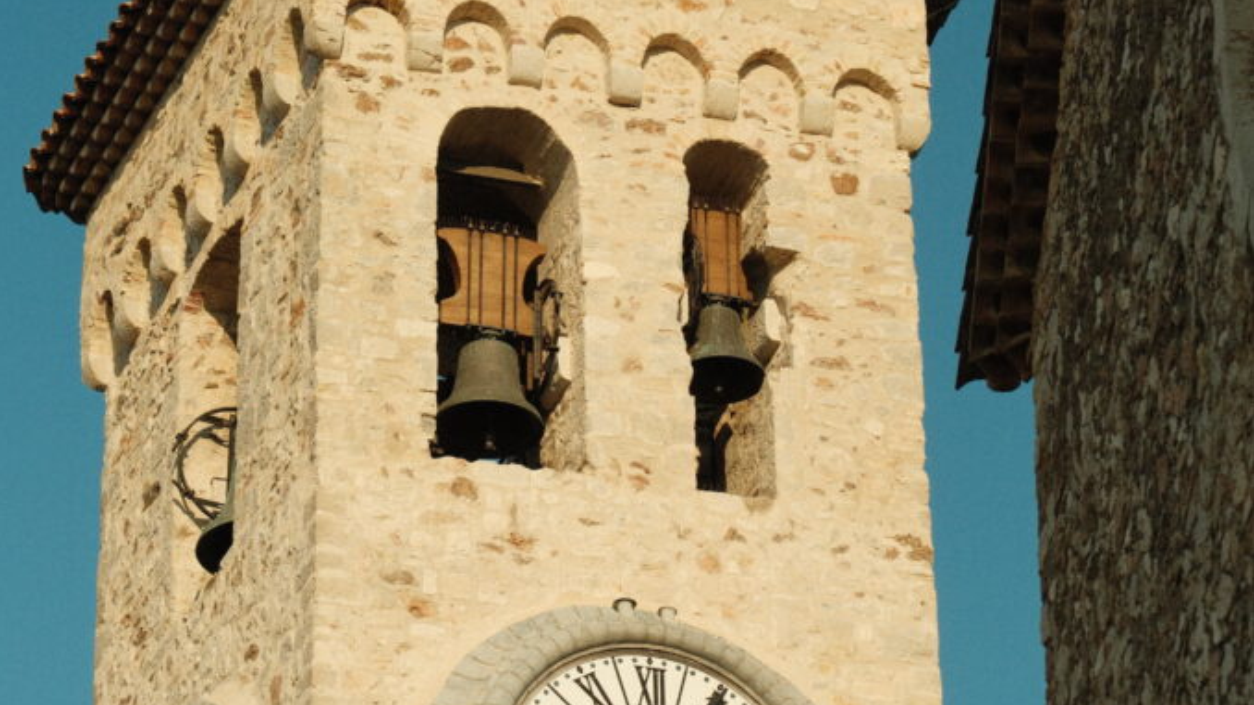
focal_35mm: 152
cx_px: 624
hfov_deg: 14.1
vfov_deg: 7.9
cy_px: 651
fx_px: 5053
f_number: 5
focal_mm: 63.8
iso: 800
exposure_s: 1/4000
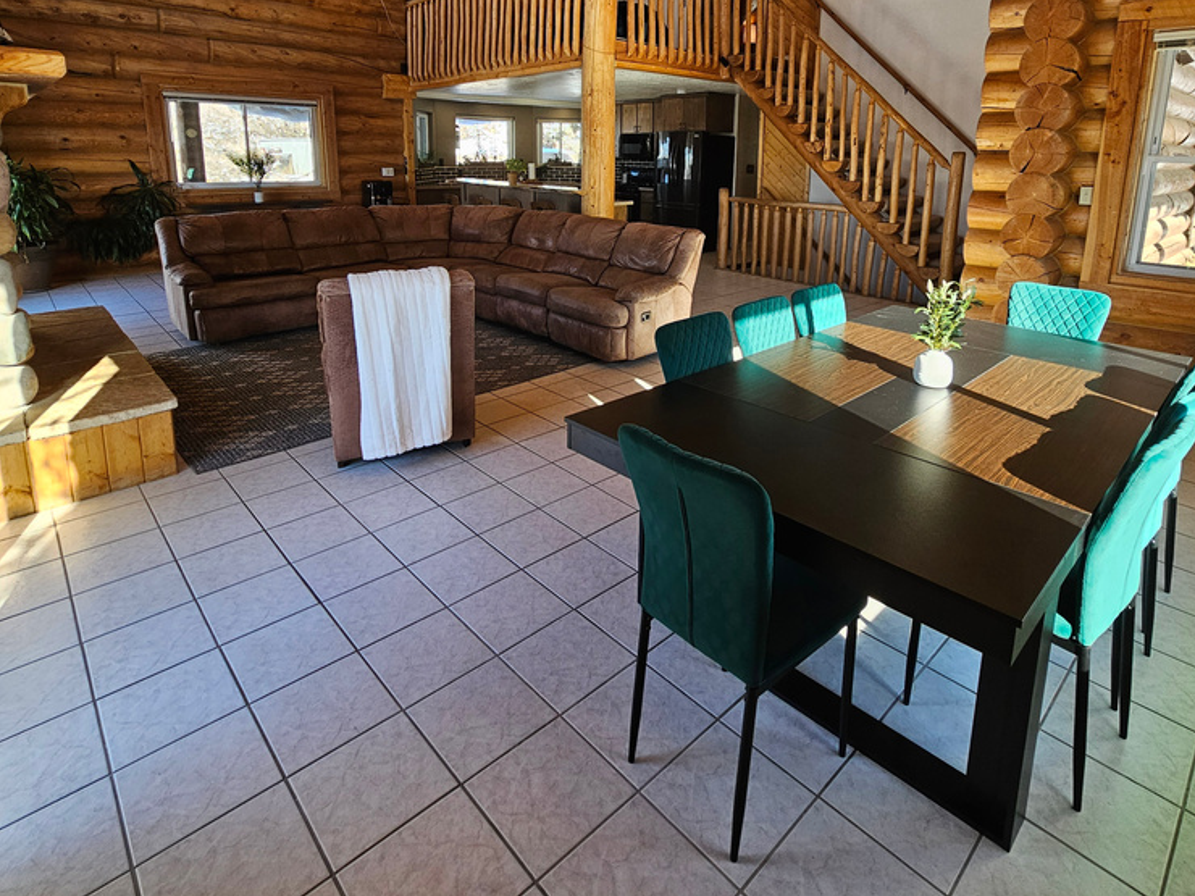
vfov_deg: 69.0
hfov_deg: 87.7
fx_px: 621
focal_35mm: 18
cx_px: 620
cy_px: 279
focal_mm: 2.2
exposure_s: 1/207
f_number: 2.2
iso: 100
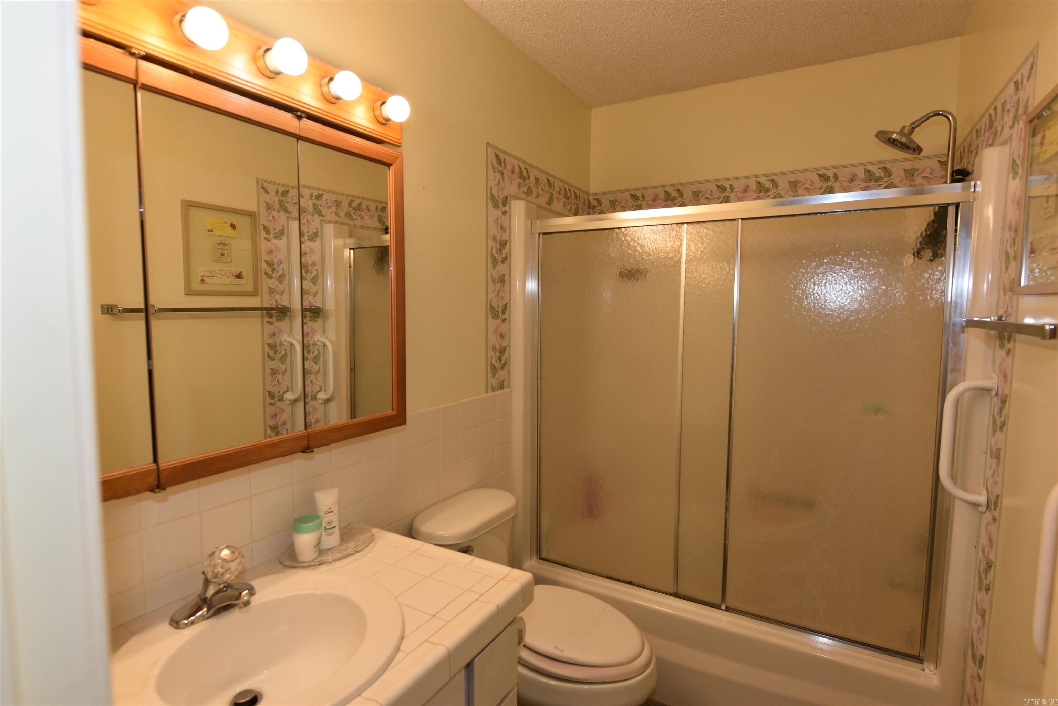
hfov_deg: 90.0
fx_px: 529
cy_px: 353
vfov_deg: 67.4
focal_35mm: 18
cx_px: 529
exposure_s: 1/125
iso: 560
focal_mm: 18
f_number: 5.6
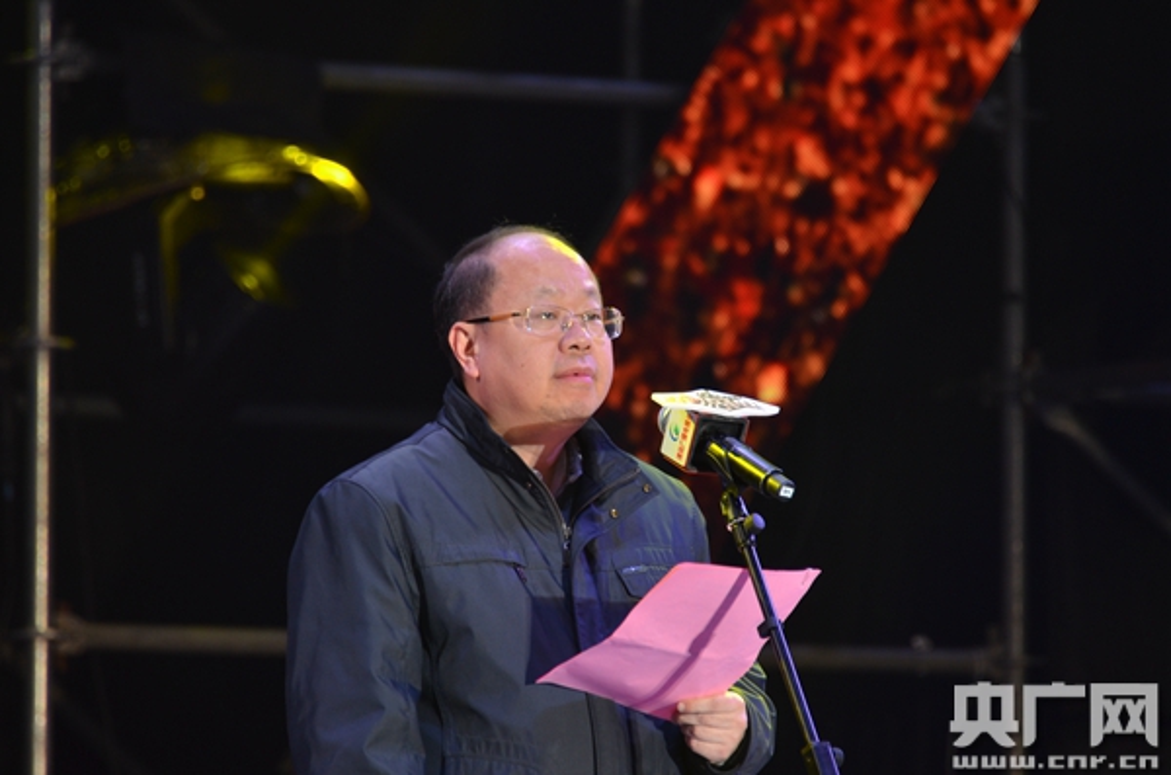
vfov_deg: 3.0
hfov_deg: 4.6
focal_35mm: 450
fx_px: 14603
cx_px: 586
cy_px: 388
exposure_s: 1/60
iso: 320
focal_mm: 300
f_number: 5.6
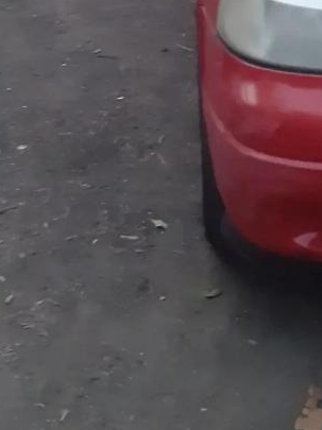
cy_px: -180
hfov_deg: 15.6
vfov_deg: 19.6
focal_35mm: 89
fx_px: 1106
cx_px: 441
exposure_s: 1/25
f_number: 1.9
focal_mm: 3.6
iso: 320
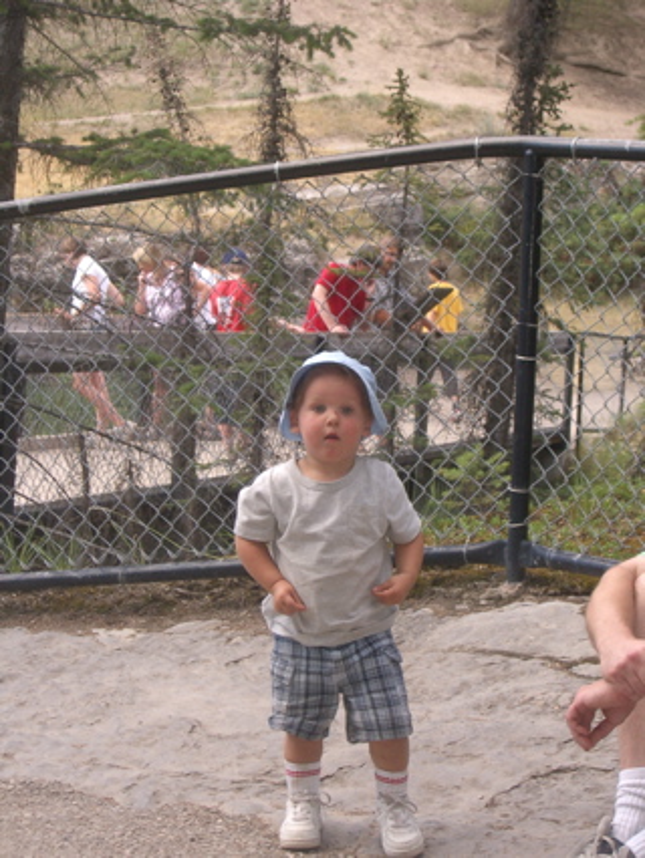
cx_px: 322
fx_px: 2184
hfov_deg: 16.8
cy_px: 429
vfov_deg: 22.2
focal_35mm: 88
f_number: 4.4
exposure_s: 1/160
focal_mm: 14.6
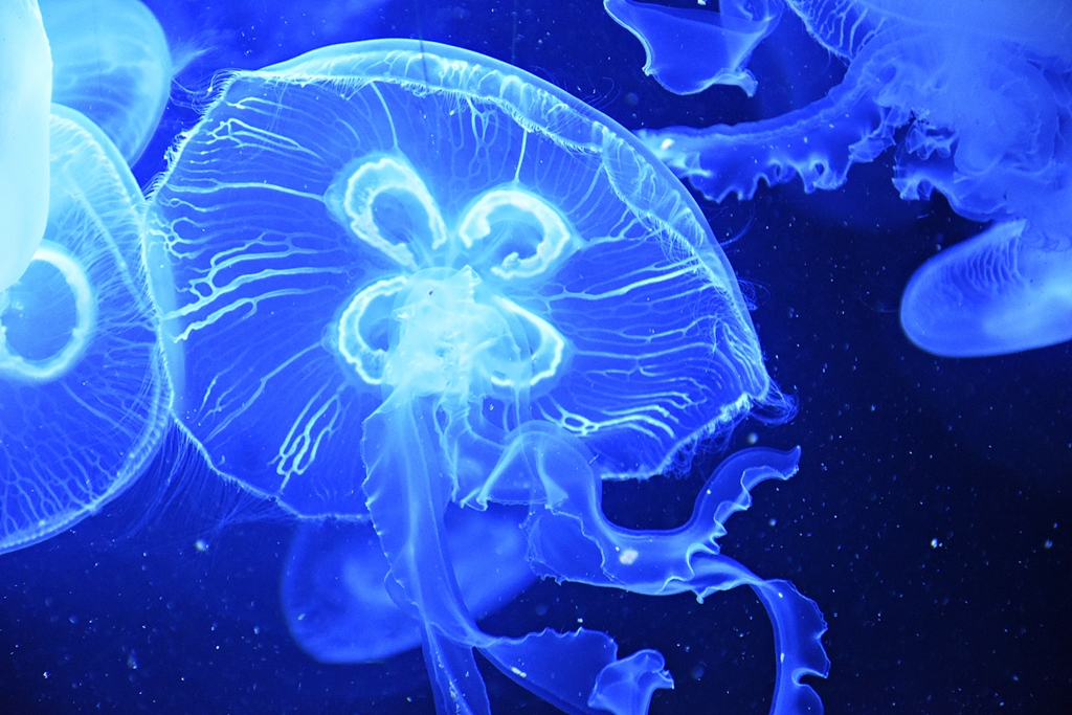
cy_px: 358
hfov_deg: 13.0
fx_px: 4690
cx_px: 536
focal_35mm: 158
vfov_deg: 8.7
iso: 3600
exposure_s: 1/60
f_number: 5.6
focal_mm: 105
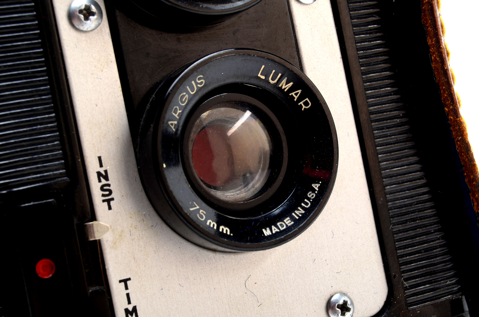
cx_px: 240
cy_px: 158
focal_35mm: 82
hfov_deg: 24.7
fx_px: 1095
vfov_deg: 16.5
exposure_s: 1/160
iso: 100
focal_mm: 55
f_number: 18
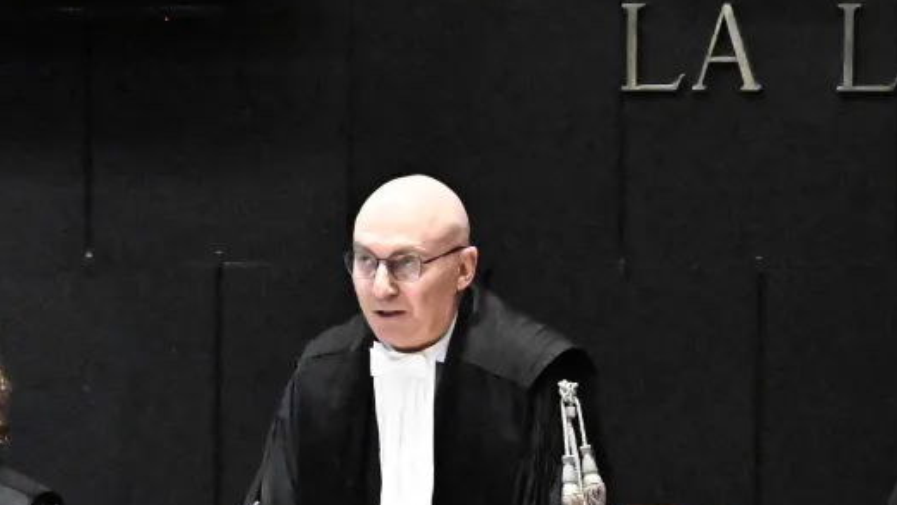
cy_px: 502
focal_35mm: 292
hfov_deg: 7.4
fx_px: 6945
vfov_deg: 4.2
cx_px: 480
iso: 28800
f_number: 4
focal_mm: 81
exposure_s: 1/320
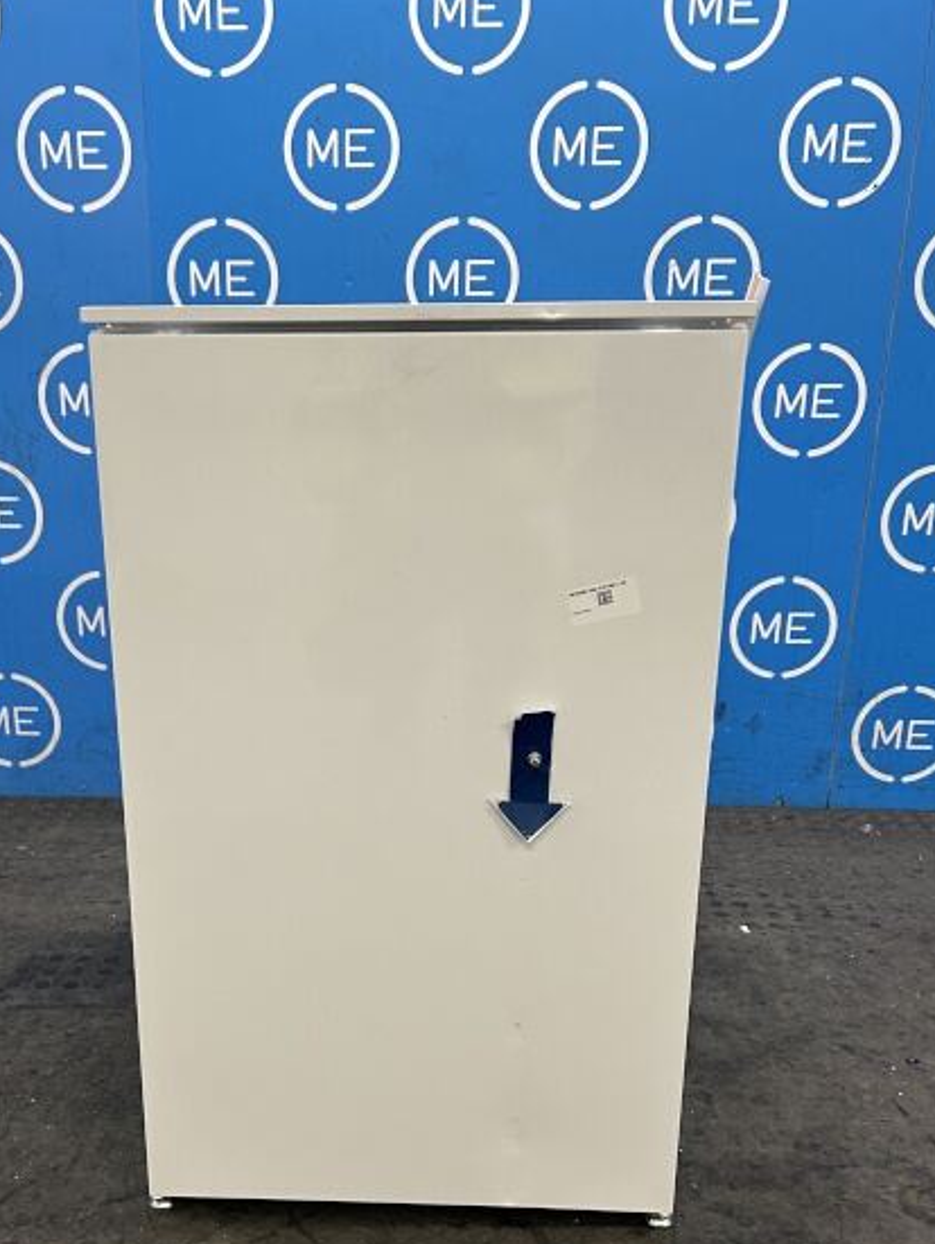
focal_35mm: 38
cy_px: 813
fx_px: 1367
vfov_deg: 48.3
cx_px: 353
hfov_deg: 37.5
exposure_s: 1/100
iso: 125
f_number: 1.5
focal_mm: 5.7
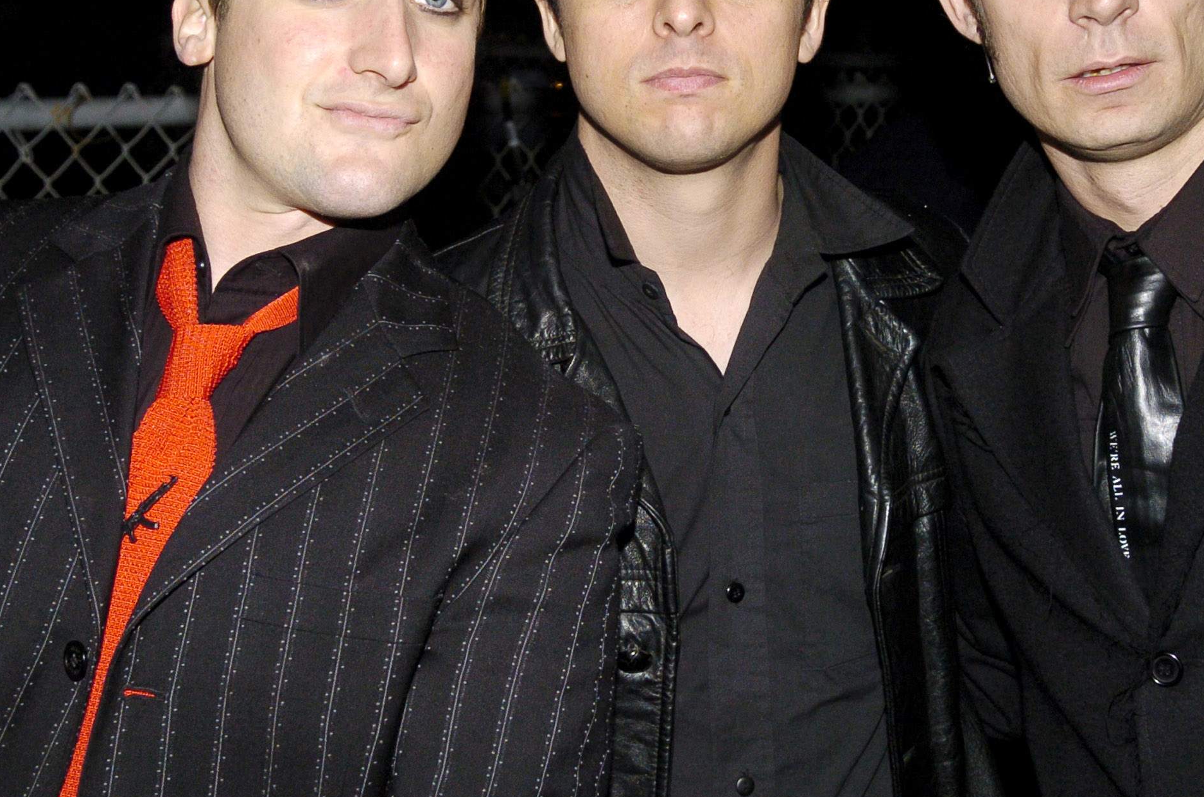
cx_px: 776
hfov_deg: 28.0
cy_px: 231
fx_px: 2403
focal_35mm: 72
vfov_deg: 18.8
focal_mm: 30
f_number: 5.6
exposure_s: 1/200
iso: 400
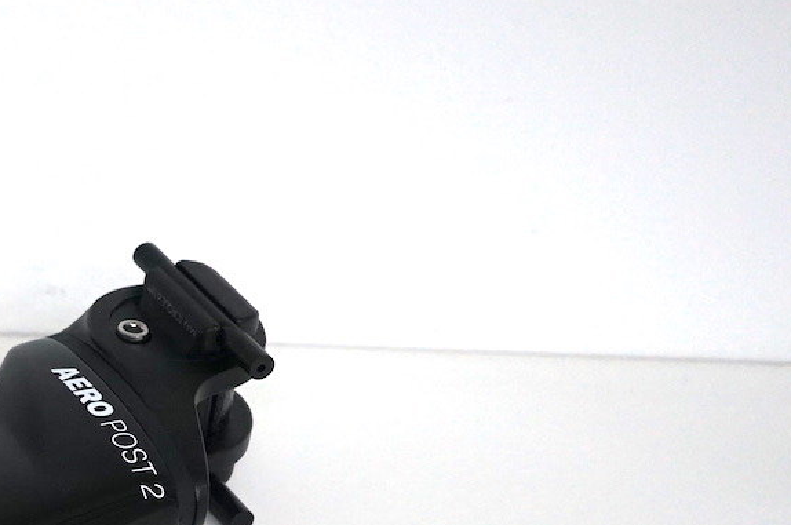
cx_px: -569
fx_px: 2830
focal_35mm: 129
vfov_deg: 10.5
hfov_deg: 14.3
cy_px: 492
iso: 1250
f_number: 4
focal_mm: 37
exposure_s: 1/160
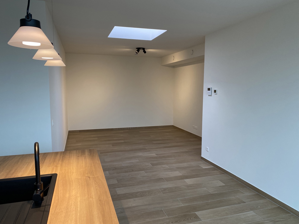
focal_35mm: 26
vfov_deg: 53.1
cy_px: 112
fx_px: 225
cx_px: 150
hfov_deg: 67.3
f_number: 1.8
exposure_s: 1/116
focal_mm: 4.25
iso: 125
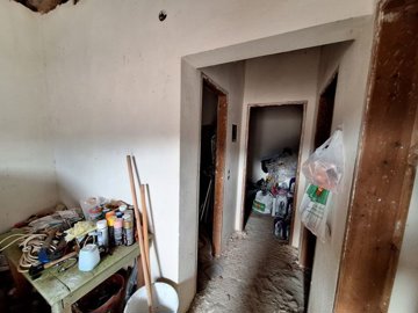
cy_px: 156
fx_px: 157
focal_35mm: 13
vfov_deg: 89.9
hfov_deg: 106.2
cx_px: 209
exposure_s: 1/50
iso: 125
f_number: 2.2
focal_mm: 1.74
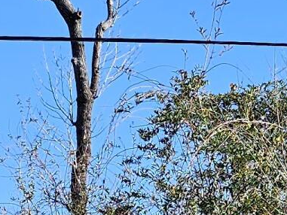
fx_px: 1501
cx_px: 462
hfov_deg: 10.5
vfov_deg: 7.8
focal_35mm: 181
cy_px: 464
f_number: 1.7
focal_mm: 6.3
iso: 10
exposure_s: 1/484
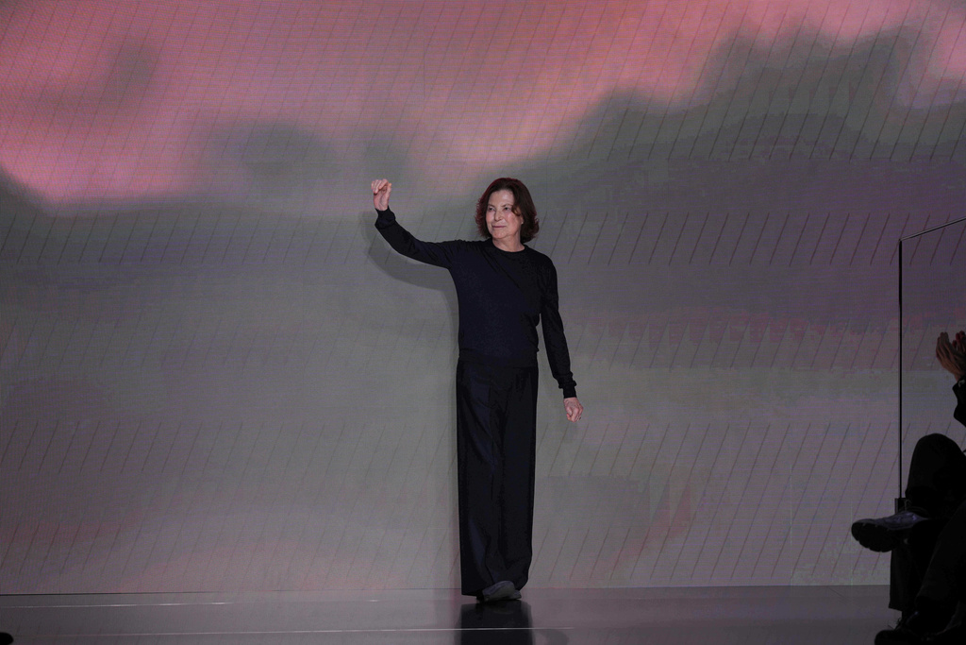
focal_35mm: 200
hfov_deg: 10.3
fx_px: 5367
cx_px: 483
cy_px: 322
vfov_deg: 6.9
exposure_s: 1/400
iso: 400
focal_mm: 200
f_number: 2.8
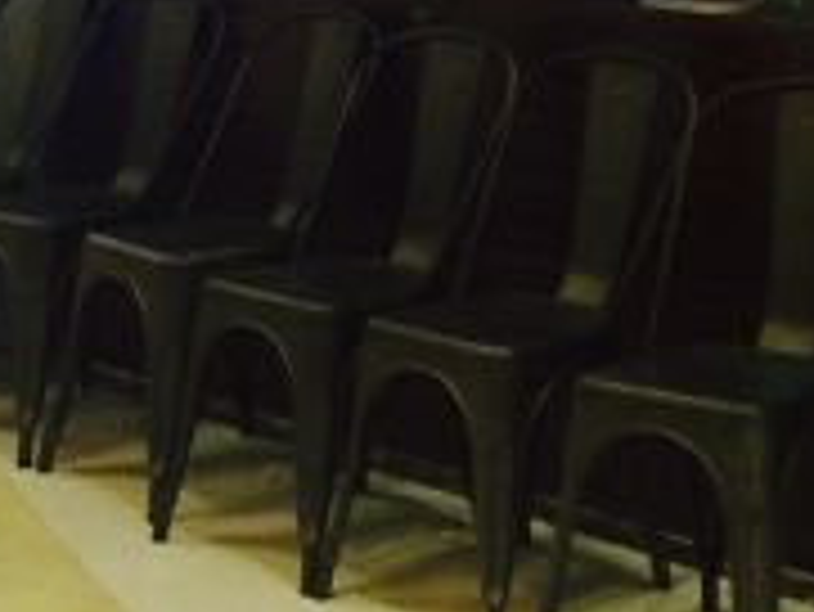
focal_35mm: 116
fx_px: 2730
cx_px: 684
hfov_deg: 16.8
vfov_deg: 11.6
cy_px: -560
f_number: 2.2
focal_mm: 4.12
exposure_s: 1/30
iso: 100
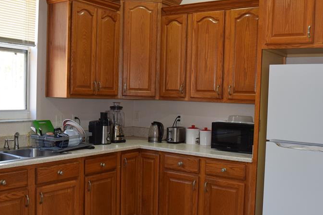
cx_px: 177
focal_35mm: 41
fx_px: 368
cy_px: 121
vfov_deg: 32.6
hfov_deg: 47.4
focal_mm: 18
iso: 800
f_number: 5
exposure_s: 1/100
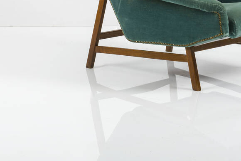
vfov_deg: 9.7
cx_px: 178
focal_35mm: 140
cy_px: -31
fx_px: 937
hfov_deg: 14.6
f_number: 11
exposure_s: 1/200
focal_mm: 58
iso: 64
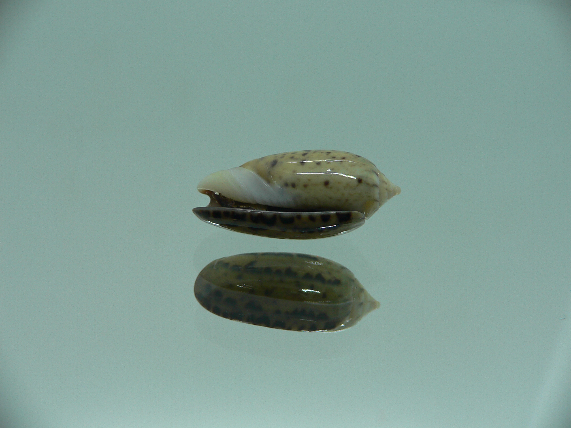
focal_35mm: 35
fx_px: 577
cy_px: 214
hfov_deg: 52.6
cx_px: 286
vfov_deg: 40.7
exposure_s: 1/80
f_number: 2.8
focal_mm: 4.6
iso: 80
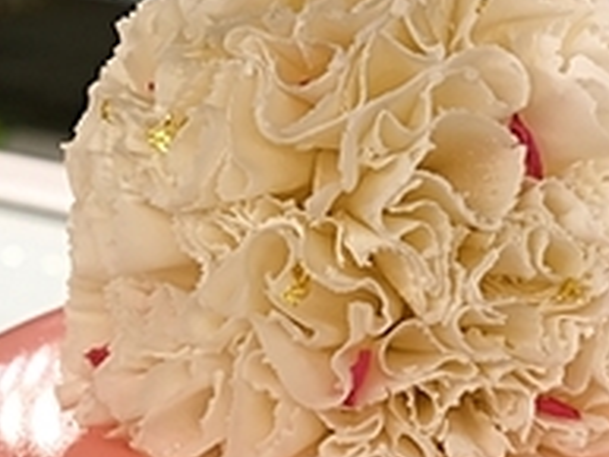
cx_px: -145
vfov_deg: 9.9
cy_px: 476
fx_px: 2605
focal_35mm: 148
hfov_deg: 13.0
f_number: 5
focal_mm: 23
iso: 100
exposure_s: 1/60
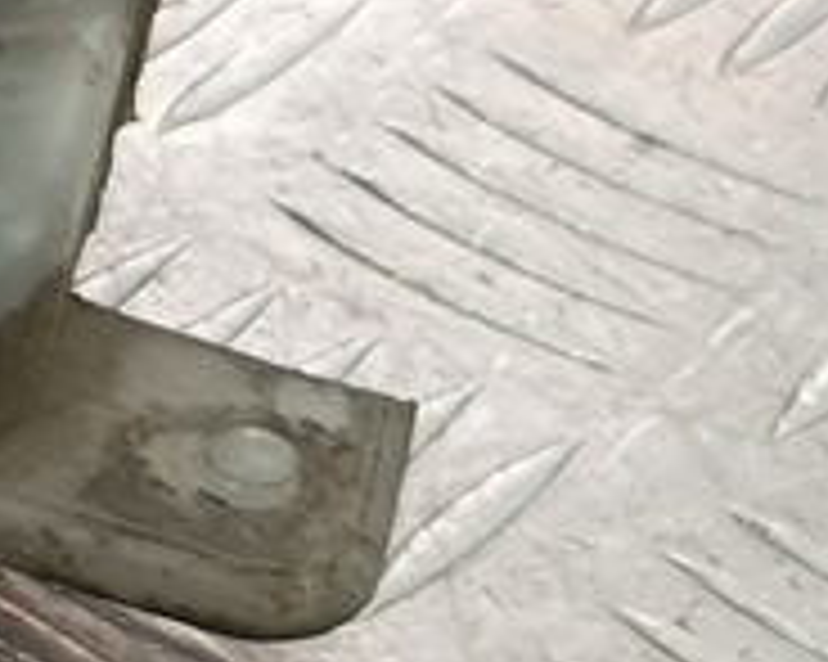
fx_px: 3600
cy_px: -239
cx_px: -1386
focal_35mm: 147
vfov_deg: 10.2
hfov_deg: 10.5
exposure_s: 1/50
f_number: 1.6
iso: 108
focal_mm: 4.11
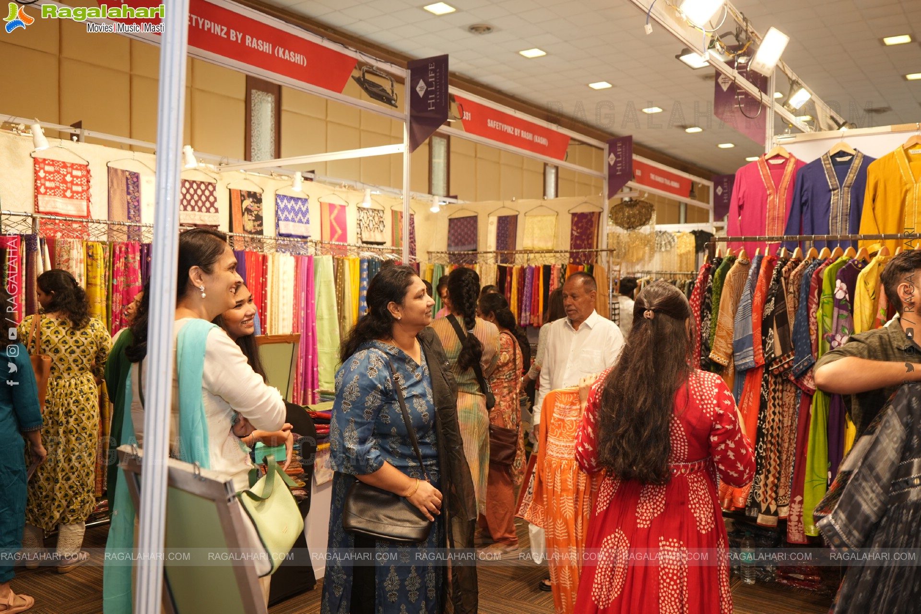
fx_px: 767
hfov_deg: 61.9
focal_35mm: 30
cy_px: 307
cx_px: 460
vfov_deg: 43.6
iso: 800
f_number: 5
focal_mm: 30
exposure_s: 1/160
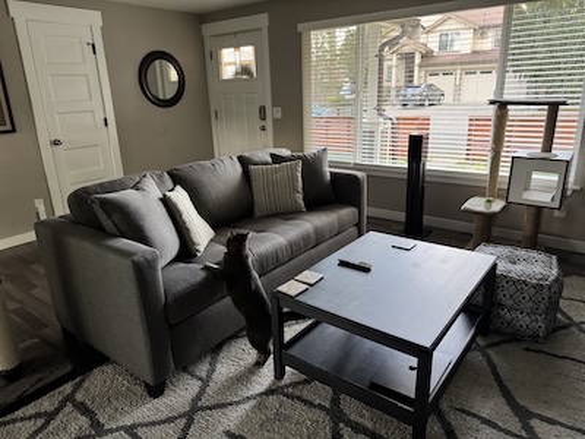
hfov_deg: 71.6
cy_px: 220
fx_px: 406
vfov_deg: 56.8
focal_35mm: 24
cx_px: 292
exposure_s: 1/60
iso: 250
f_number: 1.78
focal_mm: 6.76
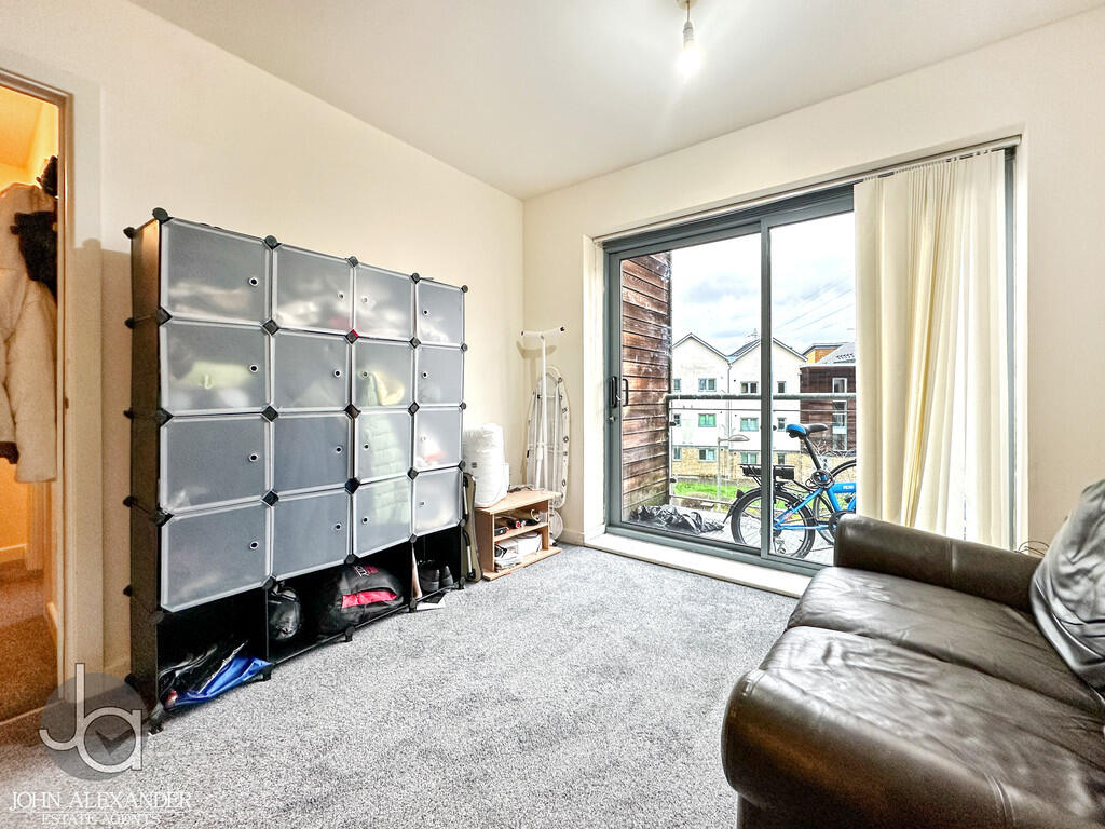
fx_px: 447
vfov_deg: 85.7
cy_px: 414
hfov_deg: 102.1
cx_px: 552
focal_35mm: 14
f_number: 2.2
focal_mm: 2.22
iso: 160
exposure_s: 1/100
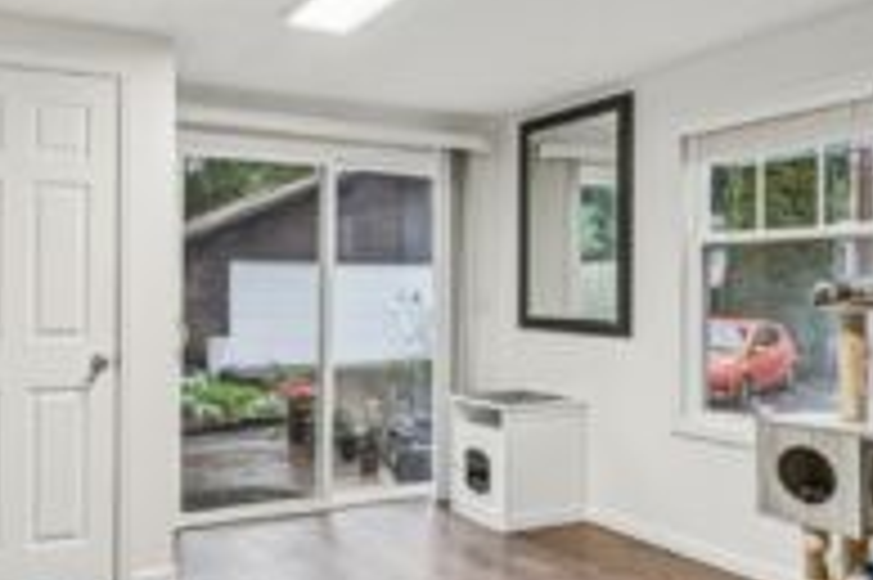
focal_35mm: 31
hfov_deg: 58.6
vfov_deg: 42.2
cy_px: 277
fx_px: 751
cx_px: 274
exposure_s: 1/30
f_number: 9
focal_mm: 10
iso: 1250
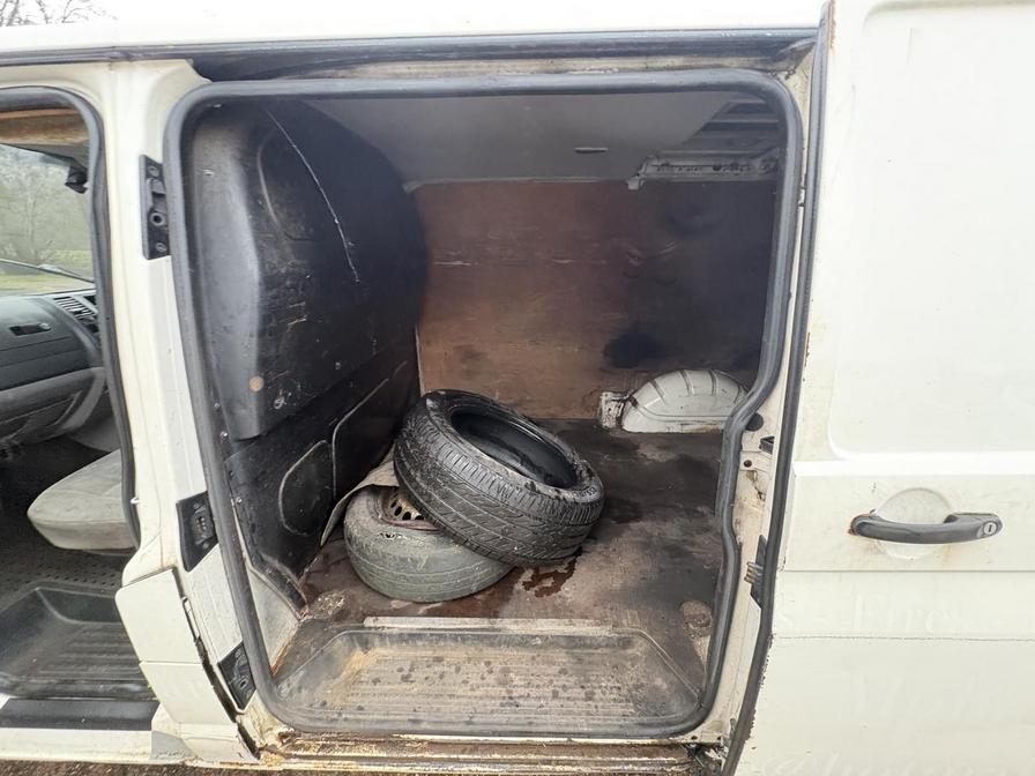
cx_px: 518
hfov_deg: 102.1
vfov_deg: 85.7
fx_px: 419
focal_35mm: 14
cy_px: 388
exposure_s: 1/60
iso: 800
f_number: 2.2
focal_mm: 2.22
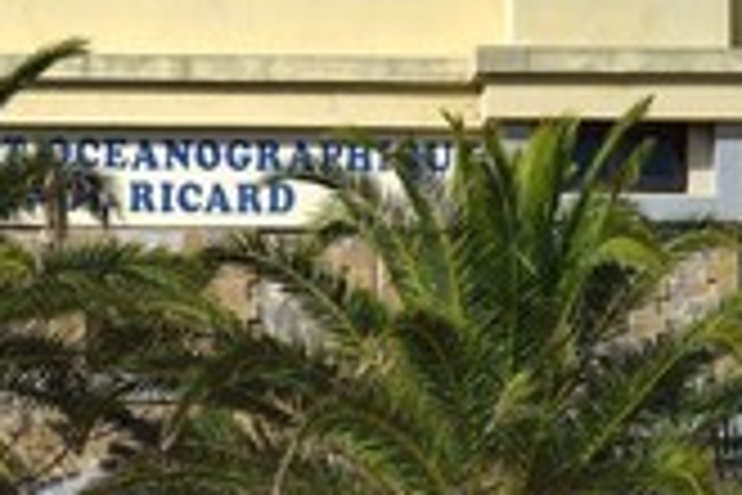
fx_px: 3668
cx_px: 144
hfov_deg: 11.5
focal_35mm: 178
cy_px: 338
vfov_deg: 7.7
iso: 320
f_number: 13
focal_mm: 70
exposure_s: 1/320
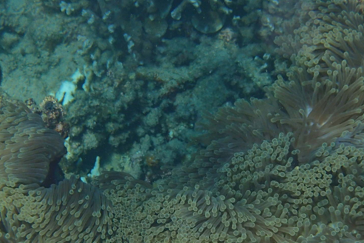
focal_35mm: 173
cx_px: 176
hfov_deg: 11.9
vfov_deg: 7.9
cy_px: 225
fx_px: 1749
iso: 200
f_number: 6.3
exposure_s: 1/320
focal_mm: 18
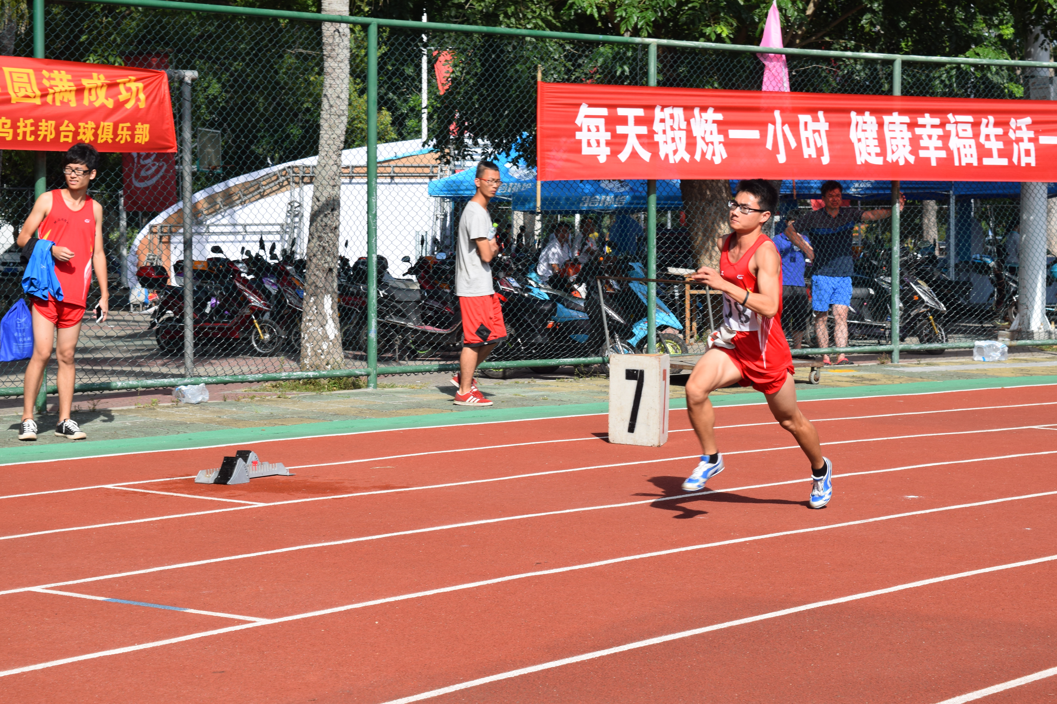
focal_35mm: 82
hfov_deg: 24.6
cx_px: 528
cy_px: 352
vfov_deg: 16.6
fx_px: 2422
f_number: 10
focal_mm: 55
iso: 200
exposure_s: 1/400
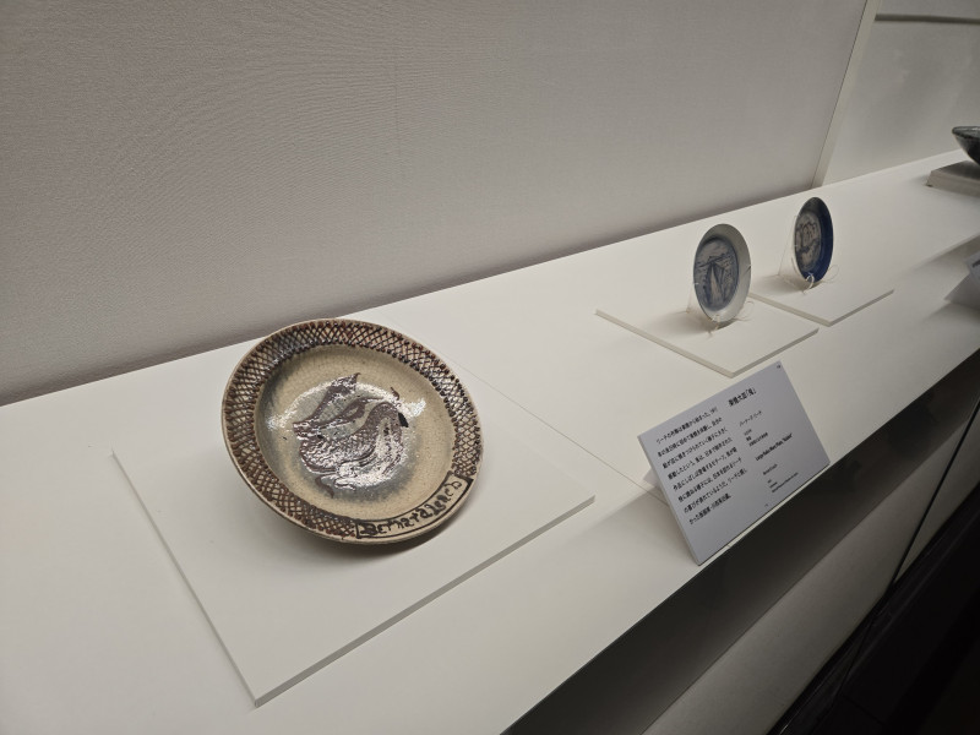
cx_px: 490
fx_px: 651
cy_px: 368
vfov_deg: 58.9
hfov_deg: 73.9
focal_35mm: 23
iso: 100
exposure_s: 1/50
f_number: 1.8
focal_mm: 5.4
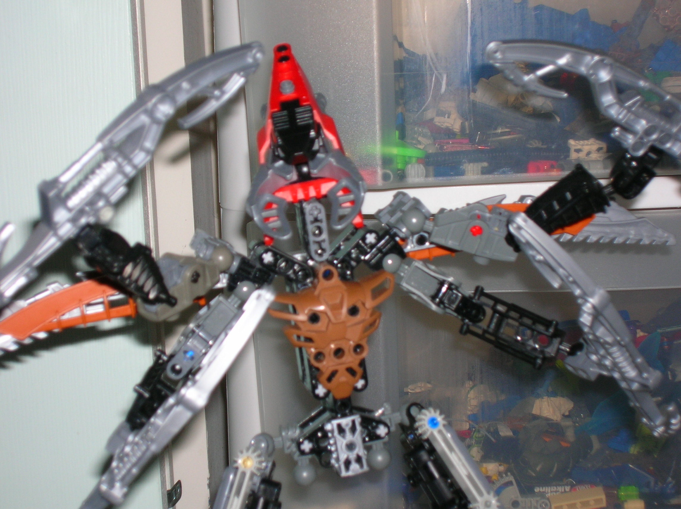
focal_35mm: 78
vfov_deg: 18.9
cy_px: 254
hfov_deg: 25.0
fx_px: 1533
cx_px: 340
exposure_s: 1/60.1
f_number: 4.1
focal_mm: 13
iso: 50
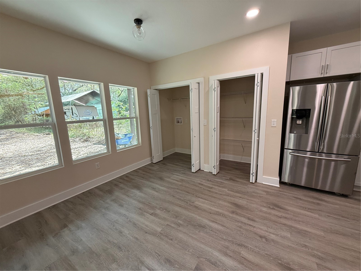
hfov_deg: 102.1
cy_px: 136
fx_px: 146
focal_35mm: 14
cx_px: 180
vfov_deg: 85.7
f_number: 2.2
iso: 250
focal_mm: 2.22
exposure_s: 1/120
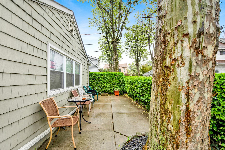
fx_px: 81
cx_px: 105
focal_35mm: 13
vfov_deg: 85.4
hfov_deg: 108.2
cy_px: 75
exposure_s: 1/40
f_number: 8
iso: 100
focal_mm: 8
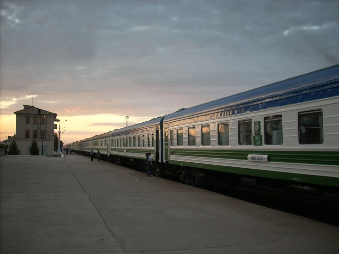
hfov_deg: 50.1
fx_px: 362
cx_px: 170
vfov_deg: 38.7
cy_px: 127
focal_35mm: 37
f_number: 2.8
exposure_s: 1/30
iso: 64
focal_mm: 6.2
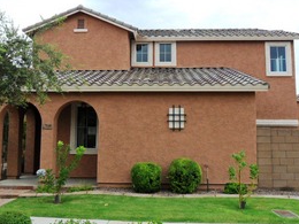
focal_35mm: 36
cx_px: 143
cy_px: 107
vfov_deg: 39.6
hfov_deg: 51.3
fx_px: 311
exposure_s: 1/500
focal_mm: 4.9
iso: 100
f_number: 3.5
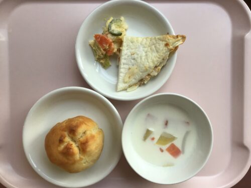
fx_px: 225
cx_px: 126
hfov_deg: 58.4
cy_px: 94
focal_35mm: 31
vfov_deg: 45.4
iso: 40
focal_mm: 3.3
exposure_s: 1/120
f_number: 2.4
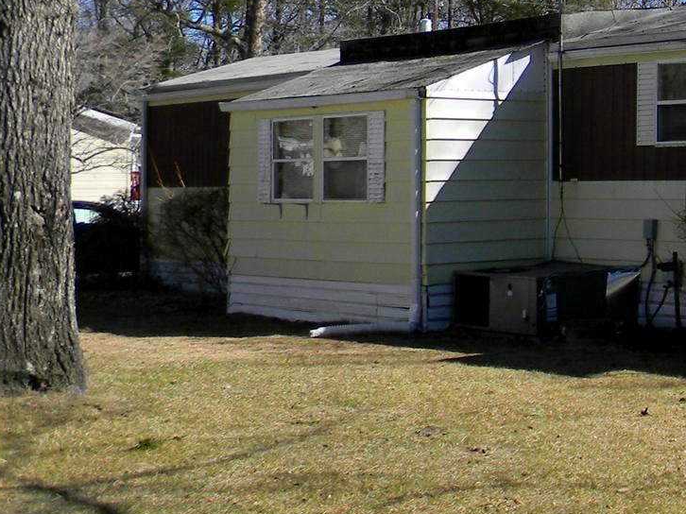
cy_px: 80
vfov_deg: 18.4
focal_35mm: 79
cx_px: 899
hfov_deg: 22.1
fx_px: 1565
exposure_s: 1/202
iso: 80
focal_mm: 5
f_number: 7
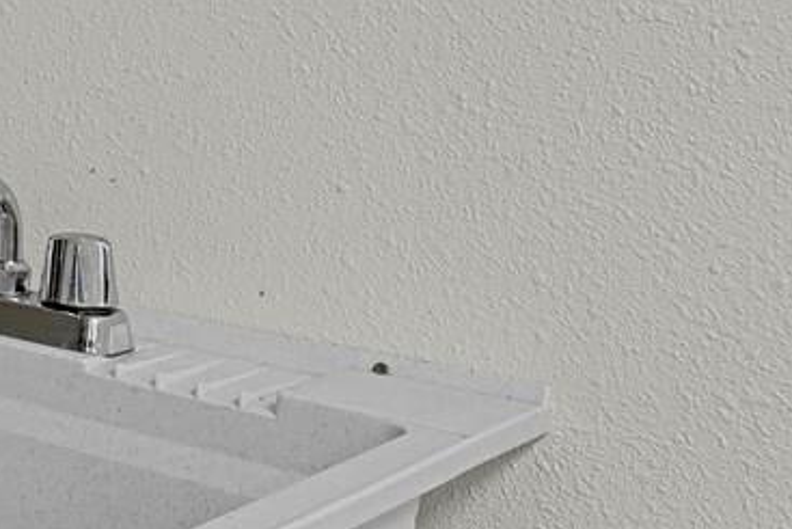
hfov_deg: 19.5
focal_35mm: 74
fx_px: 1629
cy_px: -95
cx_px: -674
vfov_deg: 17.6
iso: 12800
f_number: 8
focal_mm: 17
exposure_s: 1/10
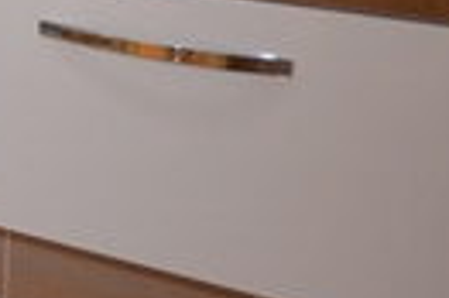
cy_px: -212
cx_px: -560
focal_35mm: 83
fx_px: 1034
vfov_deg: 14.7
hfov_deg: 15.9
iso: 1250
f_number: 4
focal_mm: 10
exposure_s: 1/60
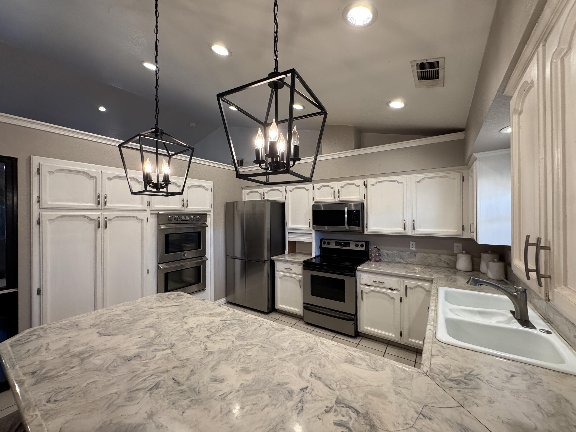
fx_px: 233
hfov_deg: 102.1
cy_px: 216
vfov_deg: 85.7
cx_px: 288
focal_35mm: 14
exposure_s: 1/120
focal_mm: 2.22
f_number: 2.2
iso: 250
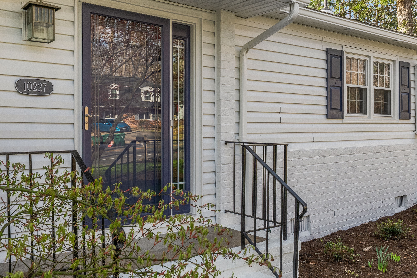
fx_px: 417
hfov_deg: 53.1
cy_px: 139
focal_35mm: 36
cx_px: 208
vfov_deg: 36.9
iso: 1250
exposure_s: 1/250
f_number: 11
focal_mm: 24
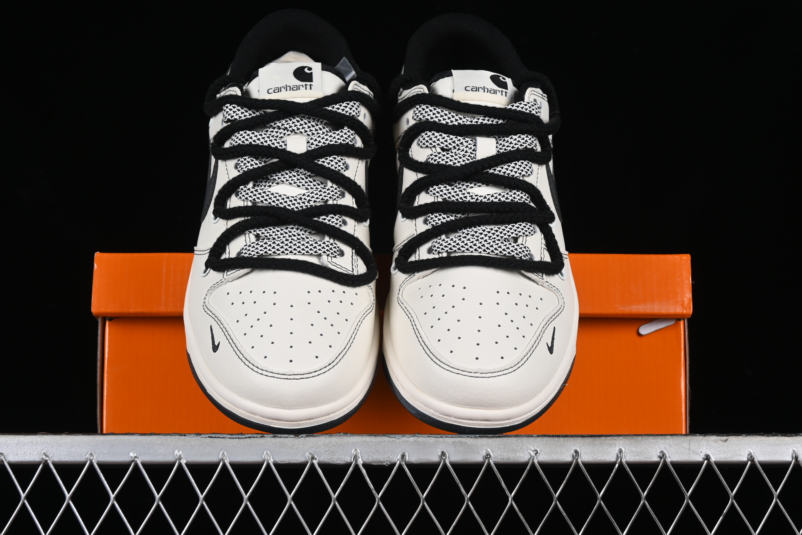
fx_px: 1671
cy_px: 268
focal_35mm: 75
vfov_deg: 18.2
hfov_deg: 27.0
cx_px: 401
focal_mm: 50
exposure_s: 1/80
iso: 160
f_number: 8
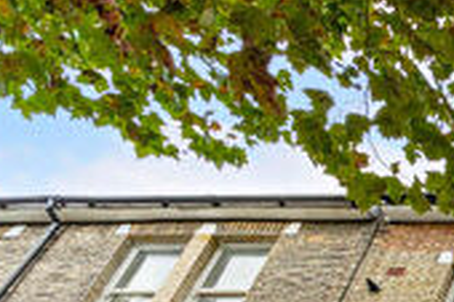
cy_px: 611
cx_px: 916
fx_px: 832
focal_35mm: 66
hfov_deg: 18.7
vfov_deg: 15.9
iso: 400
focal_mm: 16
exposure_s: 1/80
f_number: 8
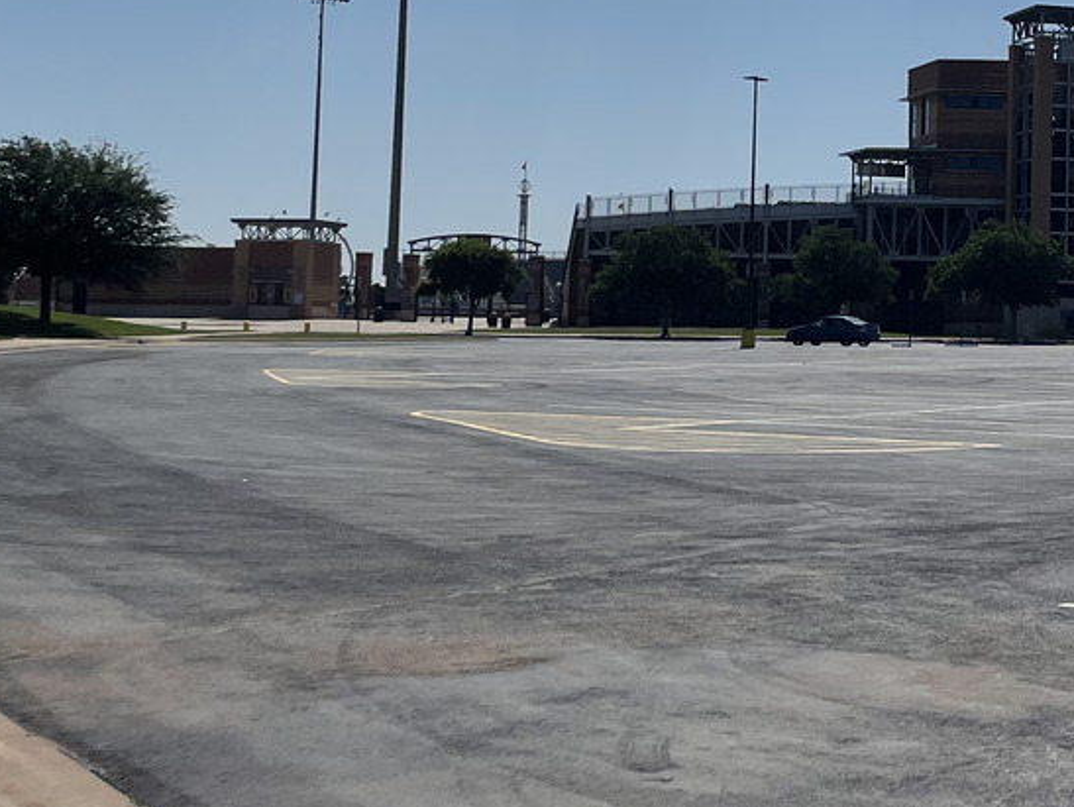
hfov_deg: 24.8
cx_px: 982
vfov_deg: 19.2
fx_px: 2360
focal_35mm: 76
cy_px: 145
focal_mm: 4.2
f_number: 1.6
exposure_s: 1/11905
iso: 32
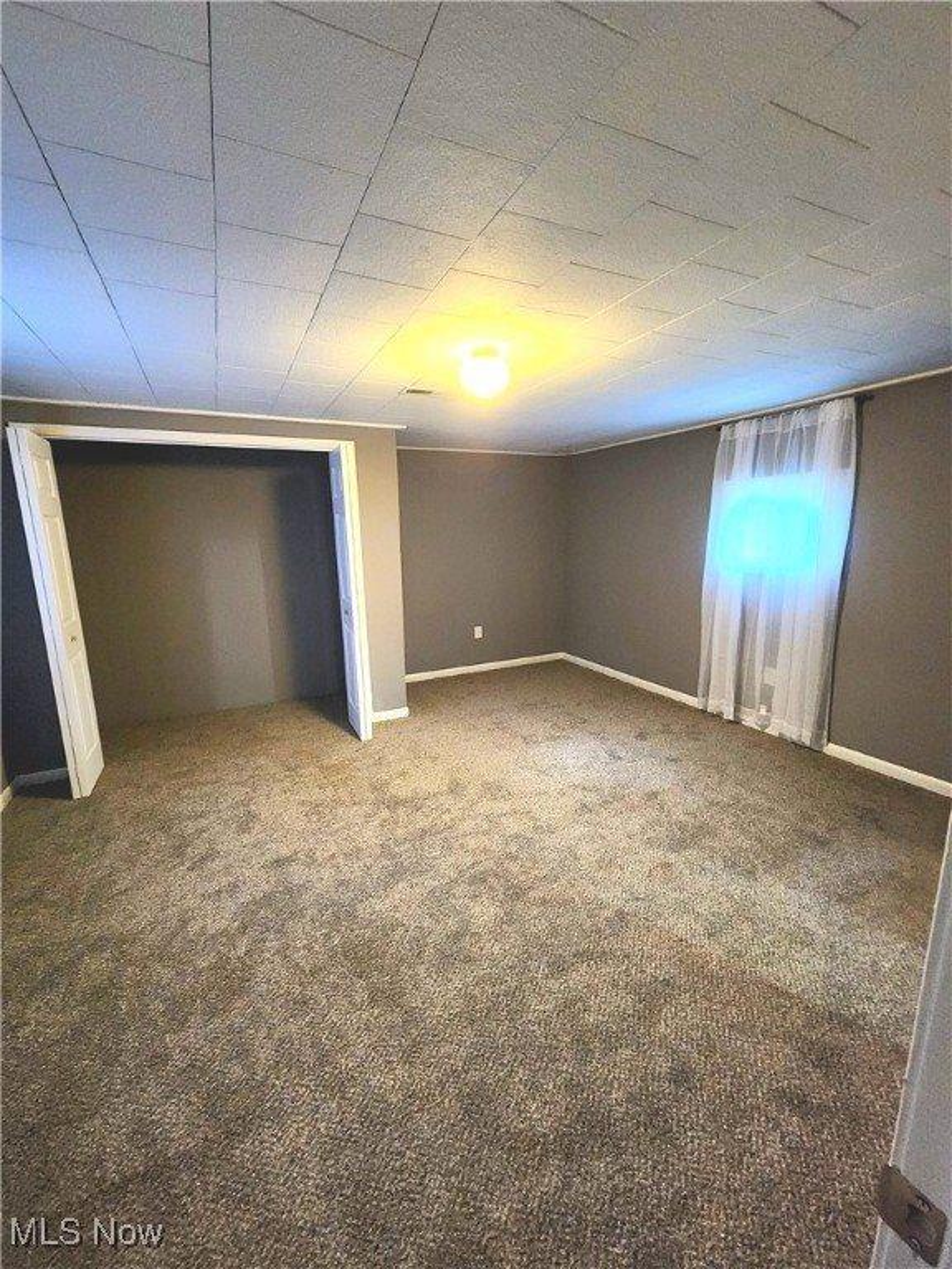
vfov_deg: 106.2
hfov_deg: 89.9
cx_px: 476
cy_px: 634
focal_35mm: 13
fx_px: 477
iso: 1000
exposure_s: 1/24
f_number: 2.2
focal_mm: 2.2
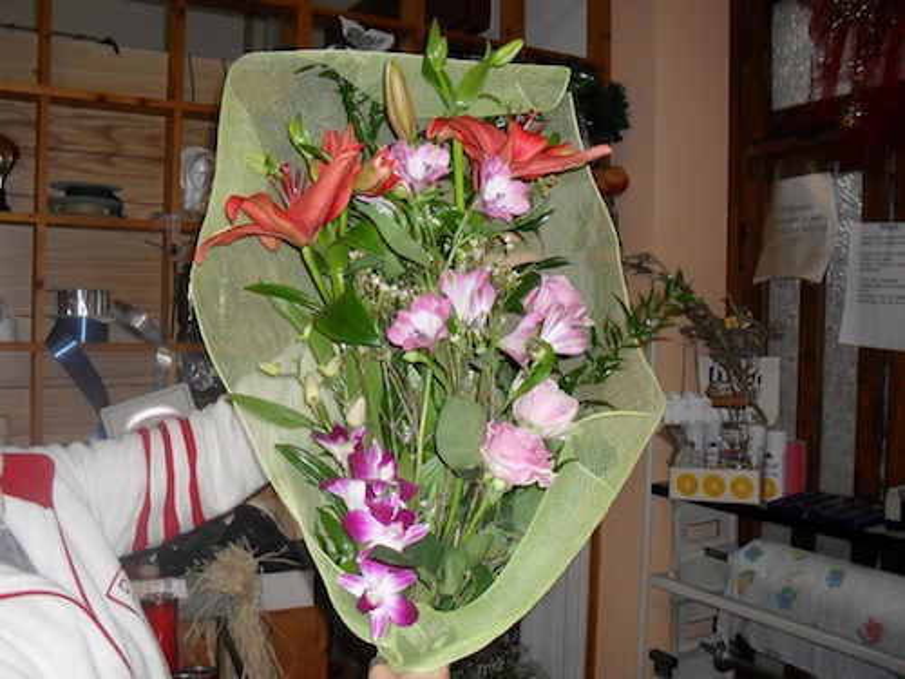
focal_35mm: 35
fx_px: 915
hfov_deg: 52.6
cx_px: 452
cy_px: 340
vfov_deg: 40.7
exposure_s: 1/45
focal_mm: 6.3
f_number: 3.2
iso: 200
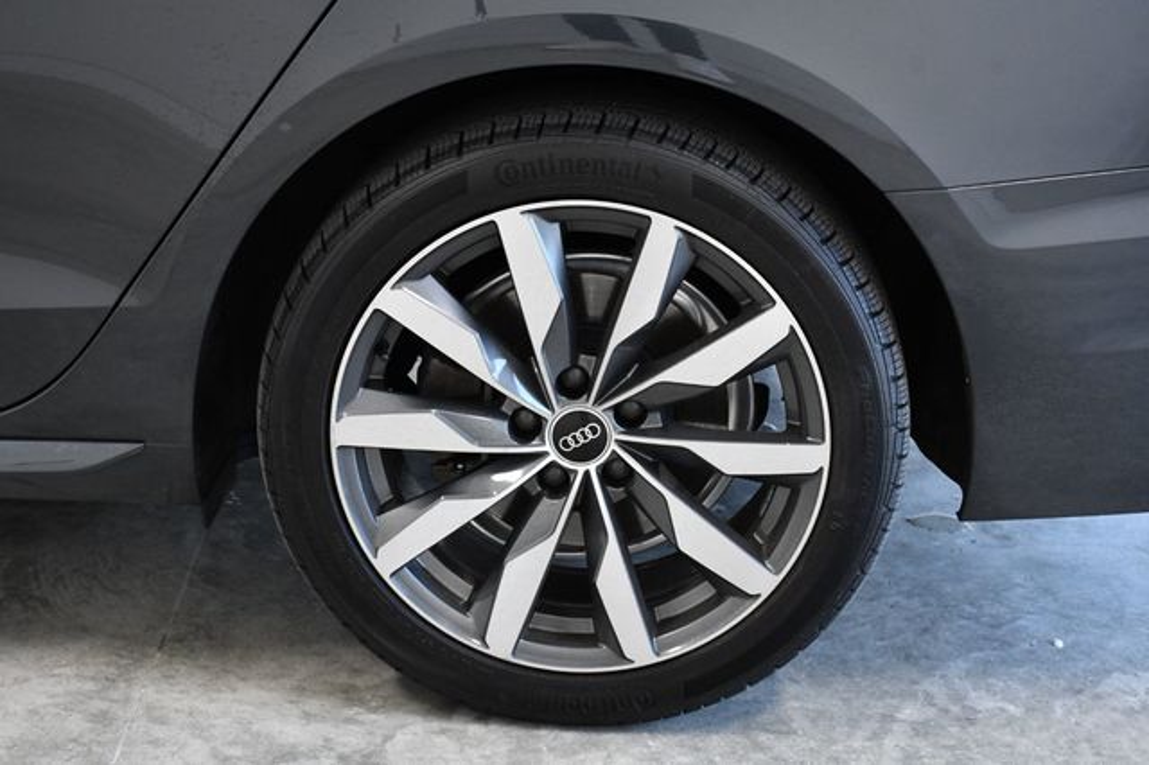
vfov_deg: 18.9
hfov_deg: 28.1
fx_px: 2297
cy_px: 382
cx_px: 574
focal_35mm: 72
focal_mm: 48
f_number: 8
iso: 2500
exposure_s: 1/250
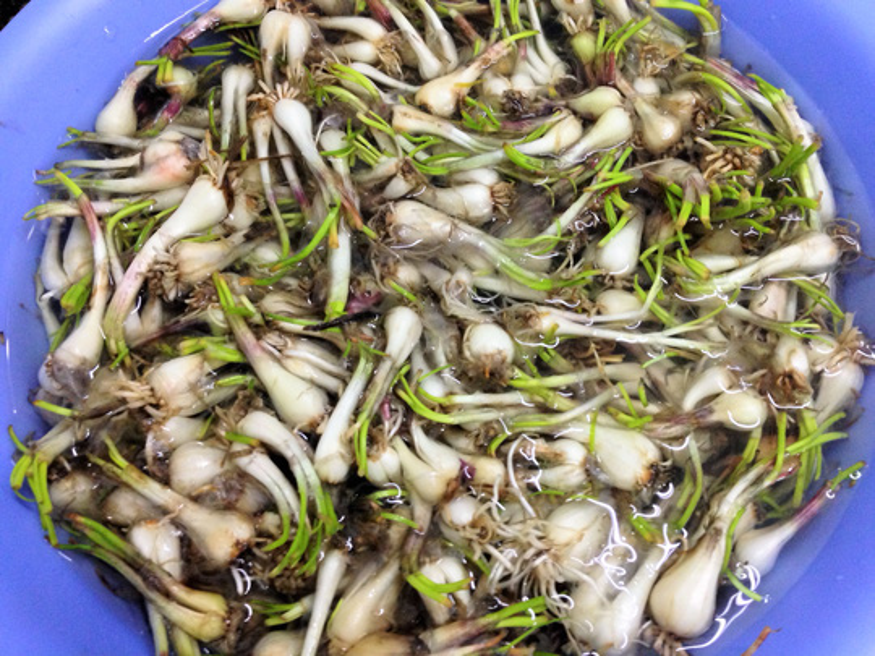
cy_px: 328
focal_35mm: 33
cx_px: 438
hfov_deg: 55.4
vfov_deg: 42.9
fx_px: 834
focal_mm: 4.12
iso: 320
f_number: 2.4
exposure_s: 1/20
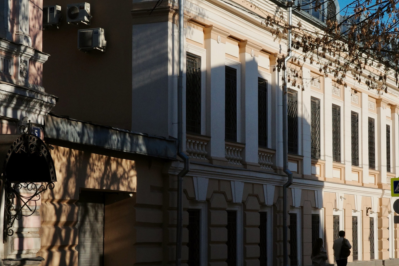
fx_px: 1019
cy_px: 162
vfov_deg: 14.8
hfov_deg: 22.1
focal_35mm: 92
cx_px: 239
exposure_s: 1/500
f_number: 11
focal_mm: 26
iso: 400
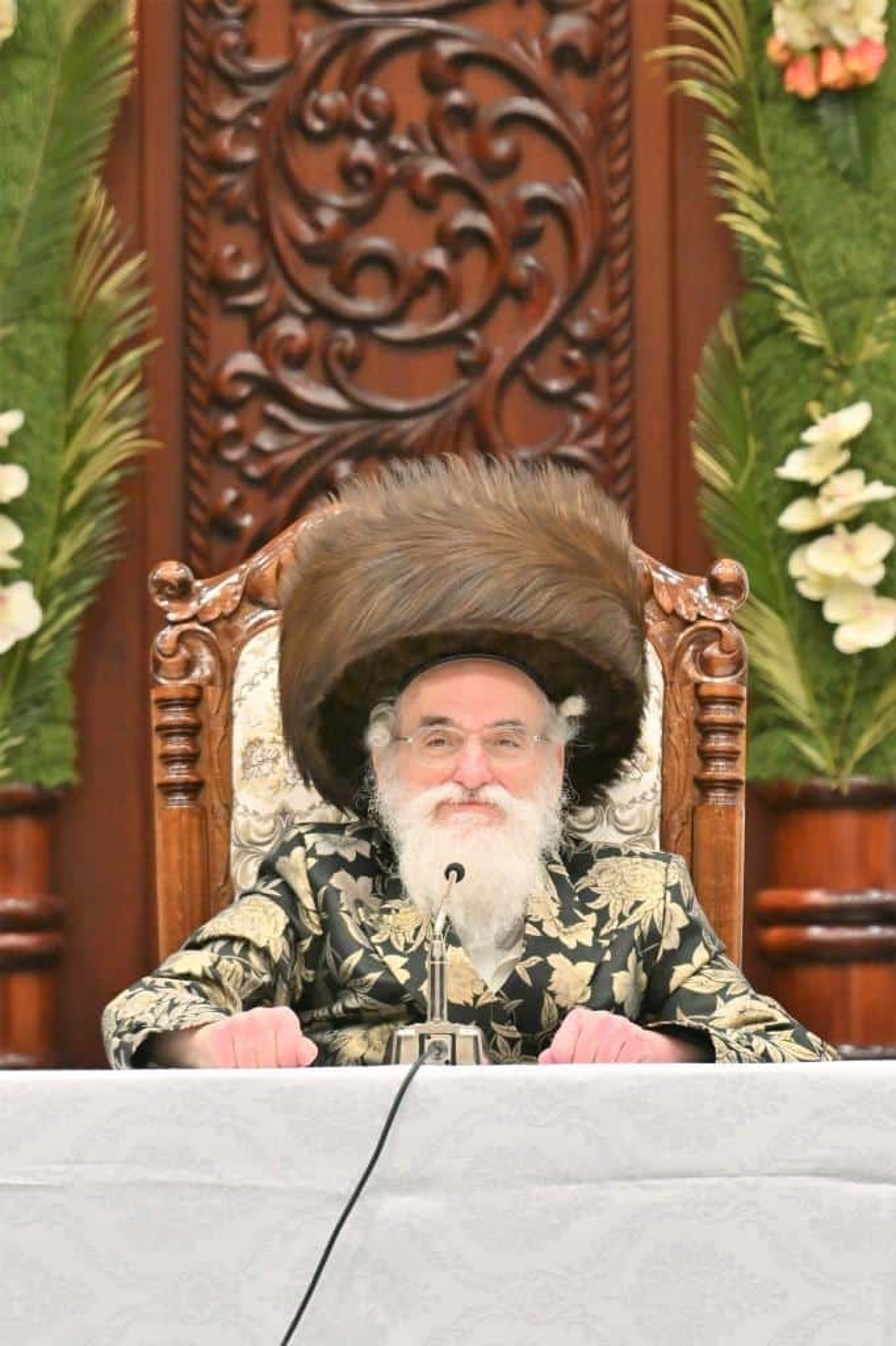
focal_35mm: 300
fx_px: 11207
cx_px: 448
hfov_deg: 4.6
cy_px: 673
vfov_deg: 6.9
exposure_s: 1/320
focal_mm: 200
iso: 400
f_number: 4
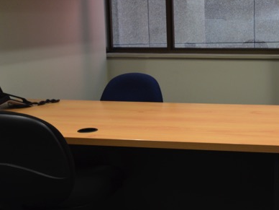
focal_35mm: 56
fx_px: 451
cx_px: 248
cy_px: 70
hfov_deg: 32.7
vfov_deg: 26.0
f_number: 4.5
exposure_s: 1/30
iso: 900
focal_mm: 20
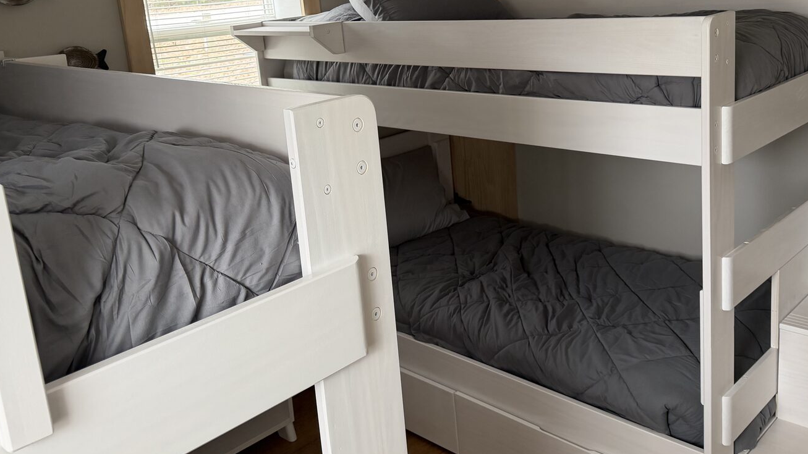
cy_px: 137
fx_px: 771
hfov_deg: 55.2
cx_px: 450
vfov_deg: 32.4
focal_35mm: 36
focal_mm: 6.76
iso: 200
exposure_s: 1/134
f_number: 1.78
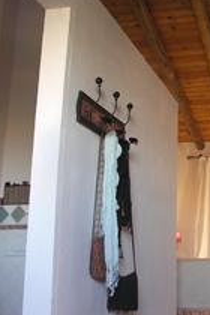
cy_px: 166
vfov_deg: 38.2
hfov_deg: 24.1
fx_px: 455
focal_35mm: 52
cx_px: 237
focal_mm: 7.8
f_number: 2.8
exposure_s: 1/20
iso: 100
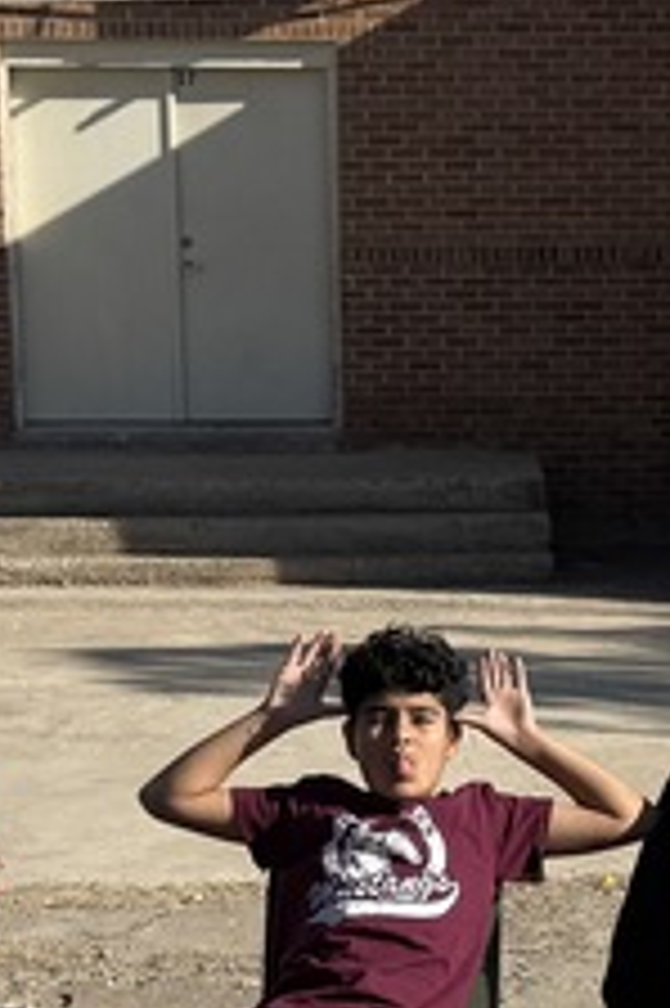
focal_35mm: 114
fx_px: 3187
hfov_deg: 12.0
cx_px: 531
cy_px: 904
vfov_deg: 17.7
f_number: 1.78
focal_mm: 6.76
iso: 80
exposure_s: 1/6173
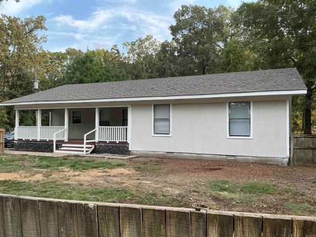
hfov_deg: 63.4
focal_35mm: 28
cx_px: 158
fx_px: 256
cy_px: 118
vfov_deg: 49.7
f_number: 1.8
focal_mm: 3
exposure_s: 1/185
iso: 25
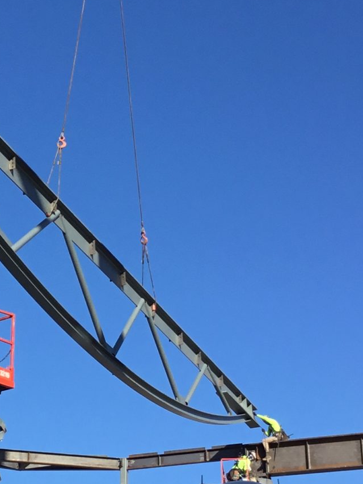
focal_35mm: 93
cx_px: 37
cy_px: 273
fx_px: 1300
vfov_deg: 21.1
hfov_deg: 15.7
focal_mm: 3.3
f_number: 2.4
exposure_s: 1/1164
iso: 25
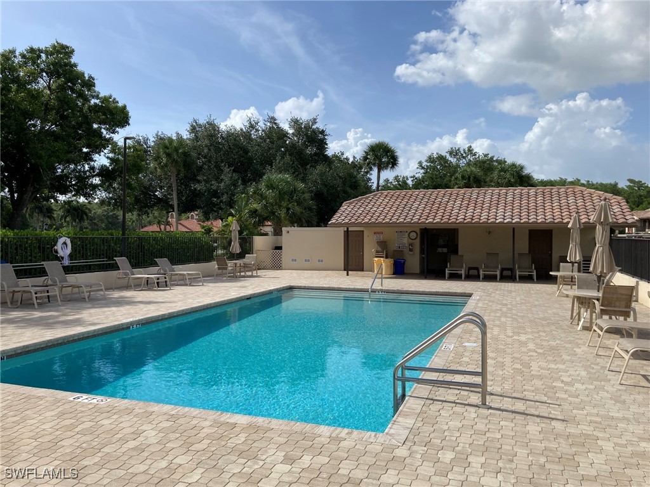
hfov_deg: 63.4
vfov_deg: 49.7
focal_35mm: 28
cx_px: 325
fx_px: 526
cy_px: 244
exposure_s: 1/2703
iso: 20
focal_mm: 3.99
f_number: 1.8
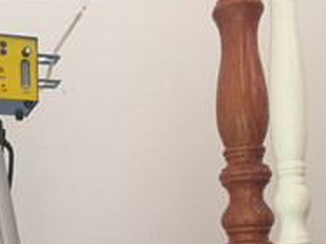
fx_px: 584
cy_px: 251
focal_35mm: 62
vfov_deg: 22.6
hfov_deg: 30.4
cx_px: 63
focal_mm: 4.15
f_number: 2.2
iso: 250
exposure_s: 1/25
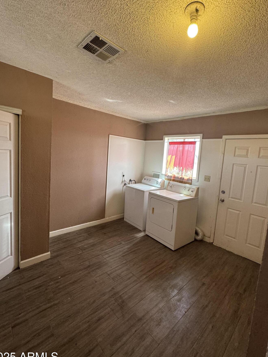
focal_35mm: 16
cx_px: 142
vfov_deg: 94.4
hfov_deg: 78.0
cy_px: 172
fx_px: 165
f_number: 2.2
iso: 160
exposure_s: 1/120
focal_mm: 2.22
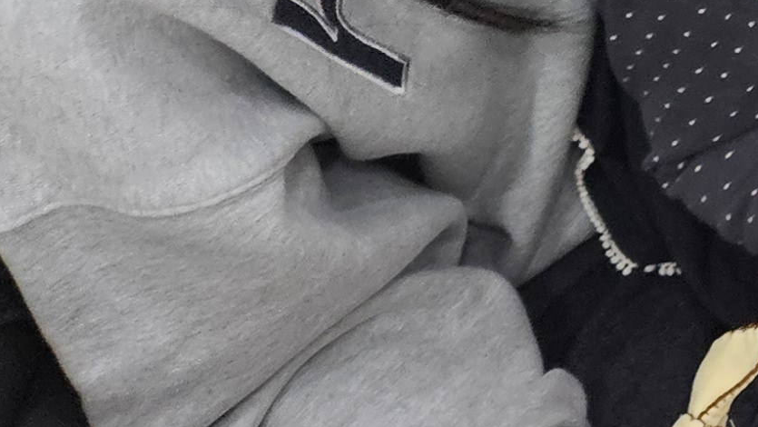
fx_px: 2412
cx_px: 1727
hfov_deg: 13.7
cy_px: -736
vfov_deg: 8.8
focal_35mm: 120
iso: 250
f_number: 1.8
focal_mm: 5.4
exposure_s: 1/120
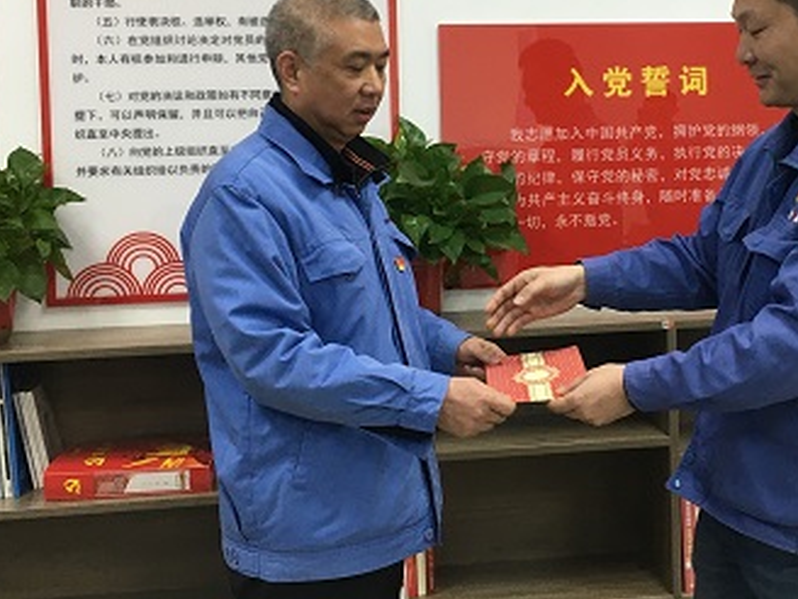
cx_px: 540
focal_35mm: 53
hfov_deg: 35.8
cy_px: 175
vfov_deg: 27.3
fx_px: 1222
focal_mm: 4.15
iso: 40
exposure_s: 1/33
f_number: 2.2
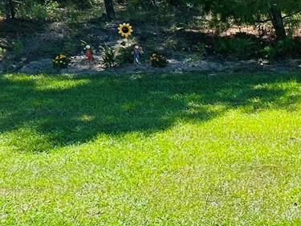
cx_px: 411
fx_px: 965
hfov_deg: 16.6
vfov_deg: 13.3
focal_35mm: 111
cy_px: 158
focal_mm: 5.7
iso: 50
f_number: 1.5
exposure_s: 1/2208
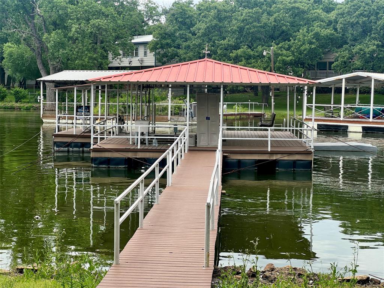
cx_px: 192
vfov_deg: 19.1
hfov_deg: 25.3
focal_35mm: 77
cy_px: 144
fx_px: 854
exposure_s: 1/371
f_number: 2.8
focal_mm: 9
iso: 32
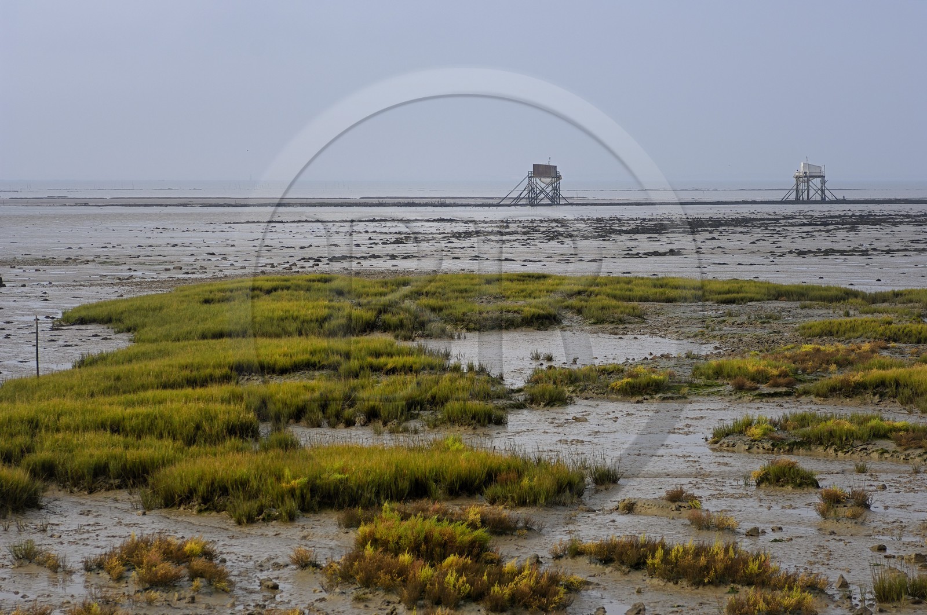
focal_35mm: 105
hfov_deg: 19.5
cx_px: 464
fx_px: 2700
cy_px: 308
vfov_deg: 13.0
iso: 100
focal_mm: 70
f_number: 5
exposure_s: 1/160
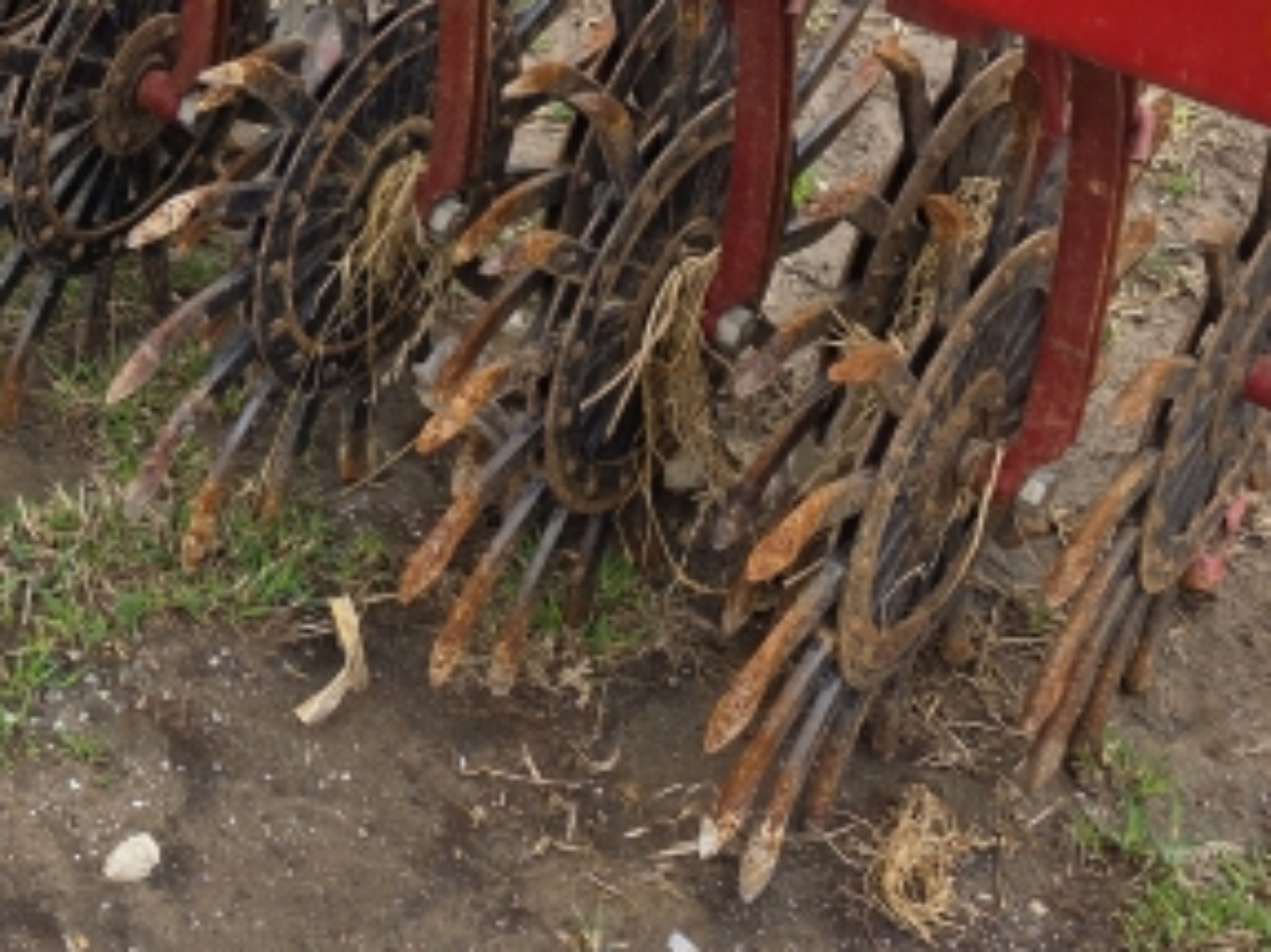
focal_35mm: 82
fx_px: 3010
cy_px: -270
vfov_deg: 17.0
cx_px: -394
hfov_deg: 21.5
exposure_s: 1/359
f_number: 1.7
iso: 25
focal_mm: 6.3
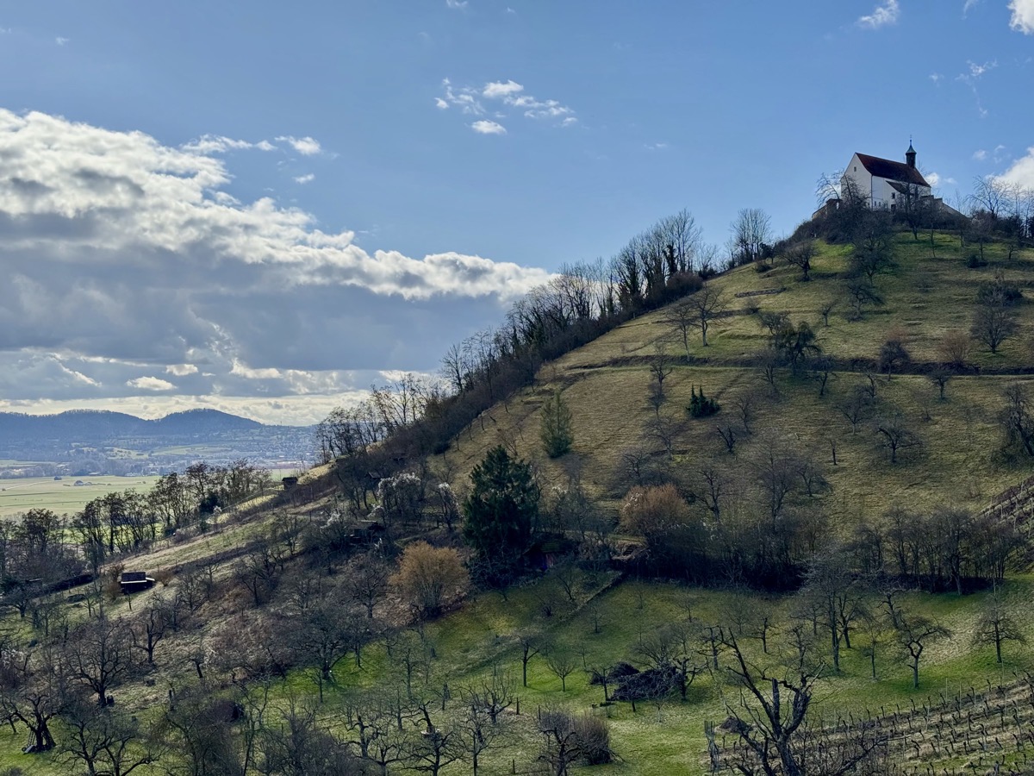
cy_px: 388
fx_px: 1434
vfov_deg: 30.3
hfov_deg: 39.7
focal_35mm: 48
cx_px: 517
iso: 64
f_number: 1.78
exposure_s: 1/4608
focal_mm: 6.76
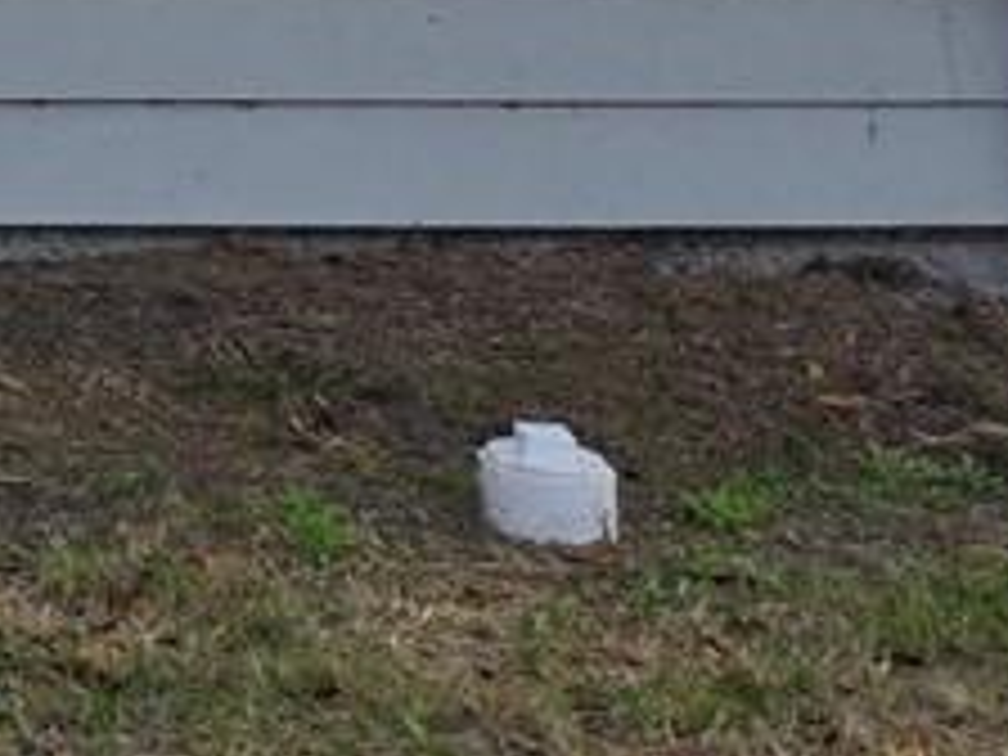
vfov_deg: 7.9
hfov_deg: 9.4
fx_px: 4776
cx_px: -2020
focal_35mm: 164
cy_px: -1436
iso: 25
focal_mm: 5.4
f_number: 1.8
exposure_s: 1/3598
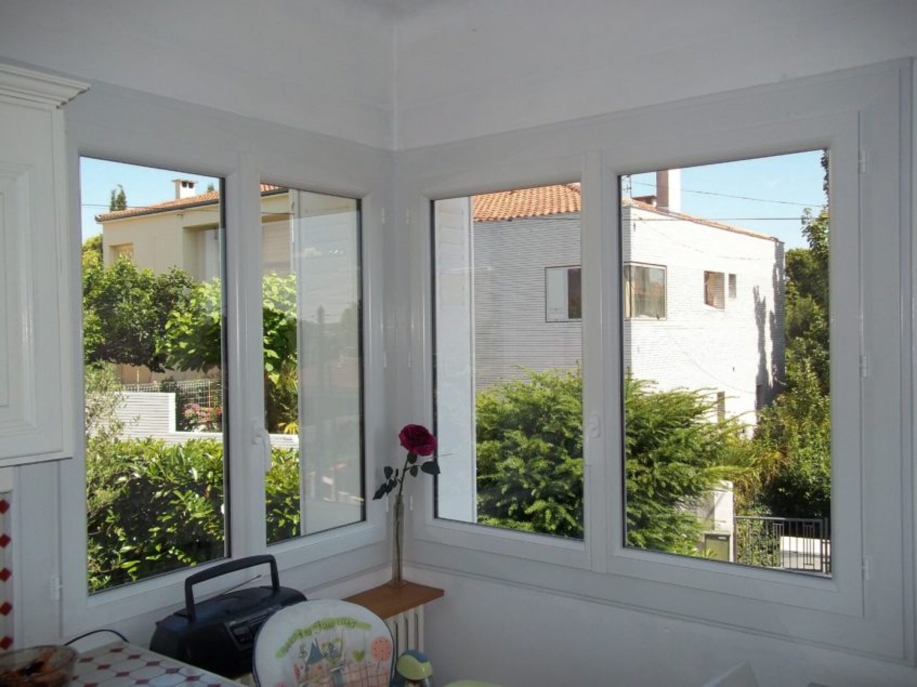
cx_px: 458
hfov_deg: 56.8
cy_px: 344
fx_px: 847
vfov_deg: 44.1
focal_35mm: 32
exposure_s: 1/640
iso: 80
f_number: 2.9
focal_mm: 5.7
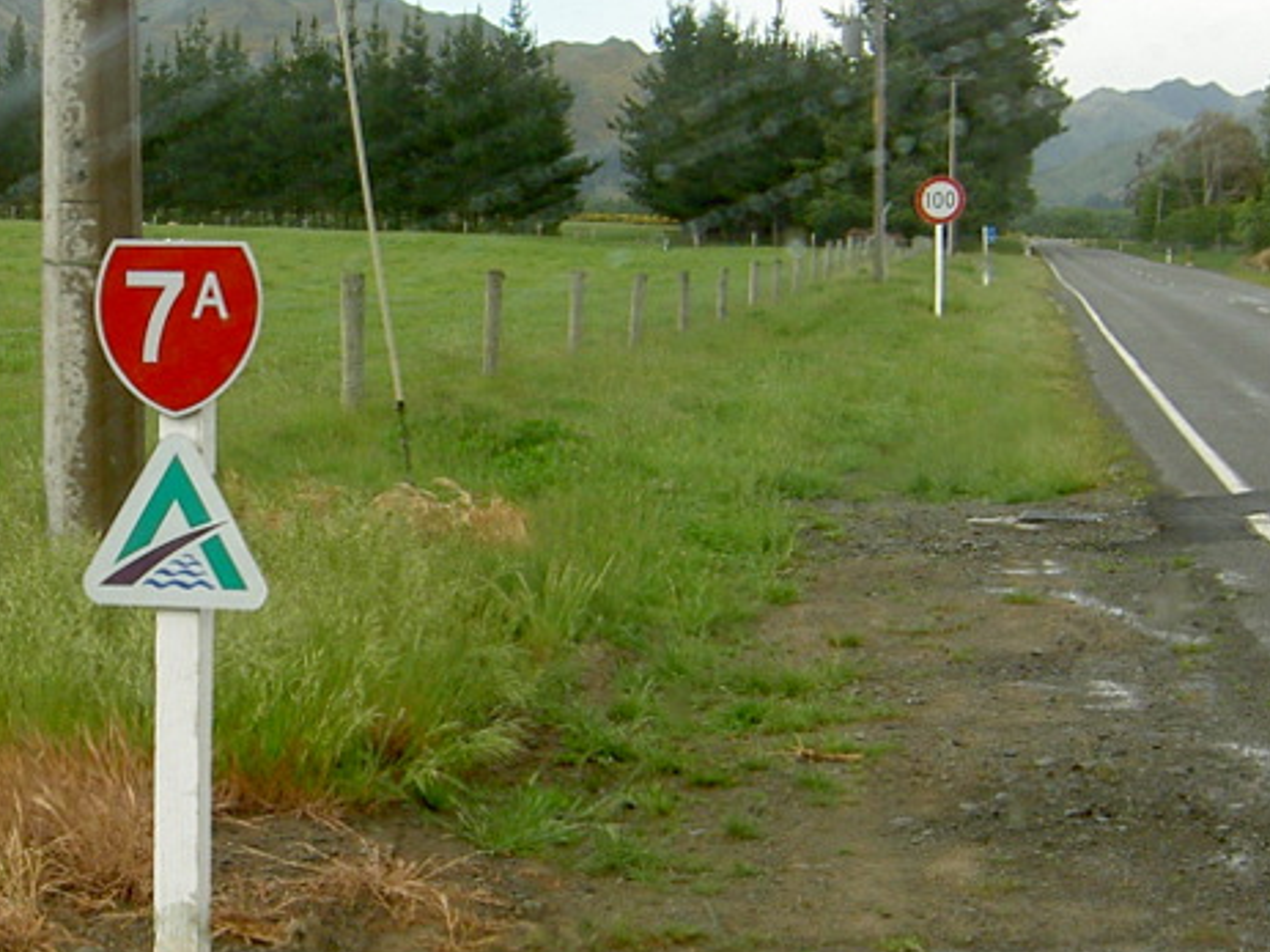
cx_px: 713
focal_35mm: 47
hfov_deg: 40.4
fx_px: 1724
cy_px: 376
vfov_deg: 30.8
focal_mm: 5.6
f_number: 4.7
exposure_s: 1/160
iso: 50
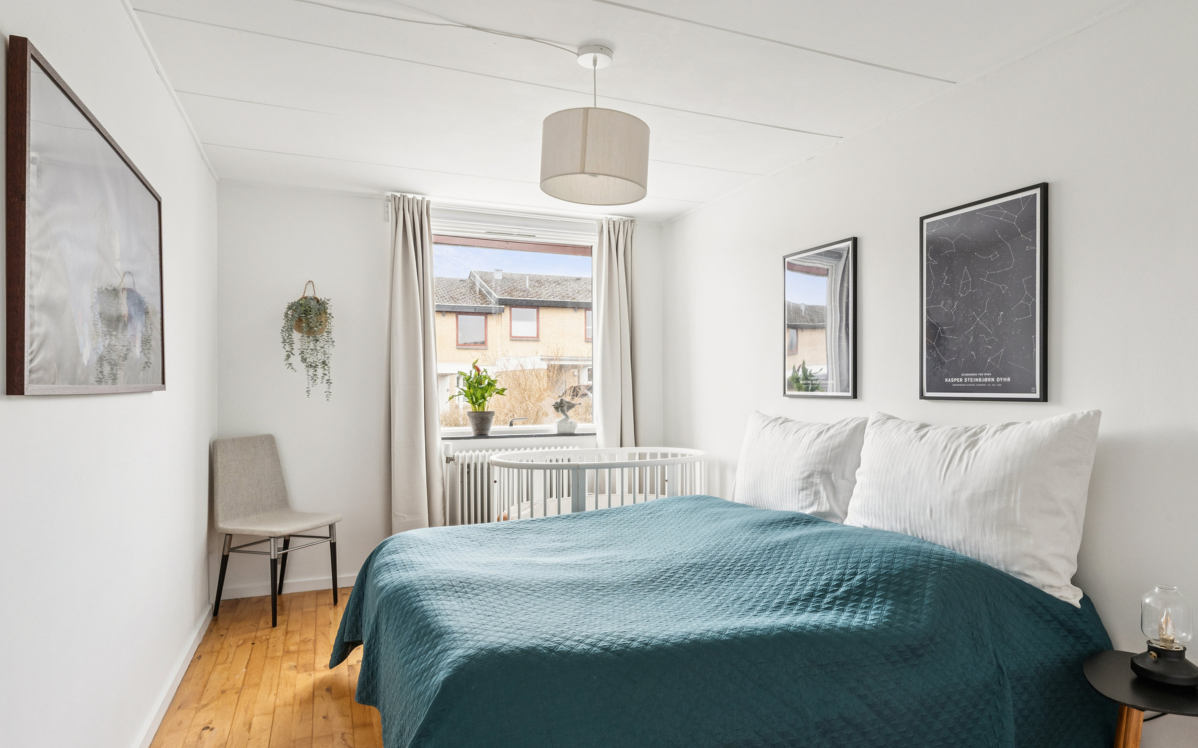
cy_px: 396
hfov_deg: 79.6
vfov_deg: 55.0
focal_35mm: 22
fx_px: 718
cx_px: 621
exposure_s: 1/5
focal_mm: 20
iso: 800
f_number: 11
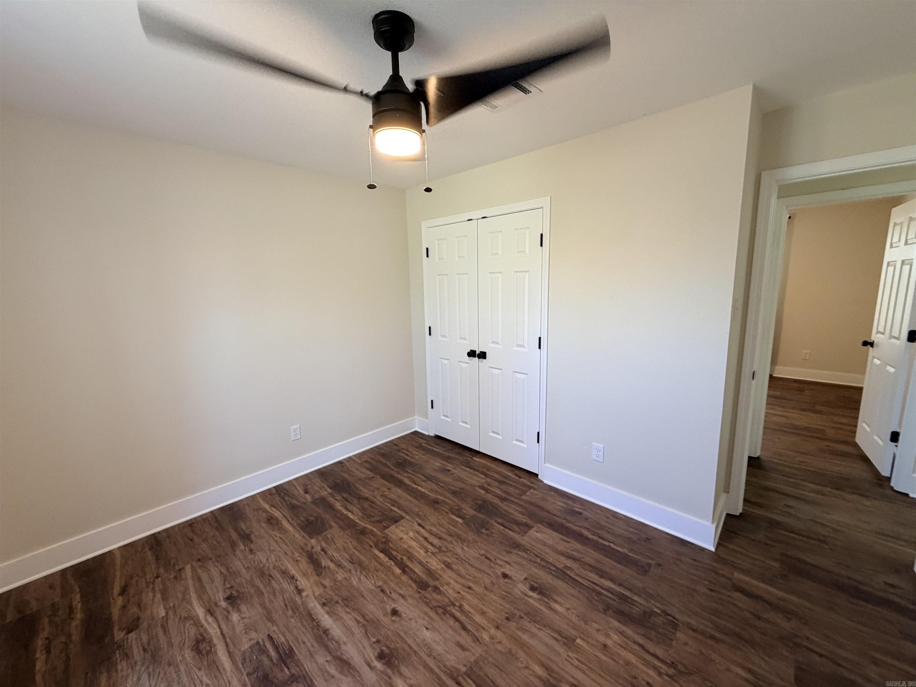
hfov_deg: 102.1
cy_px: 344
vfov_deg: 85.7
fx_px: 370
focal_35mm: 14
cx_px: 458
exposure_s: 1/60
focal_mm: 2.22
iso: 200
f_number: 2.2
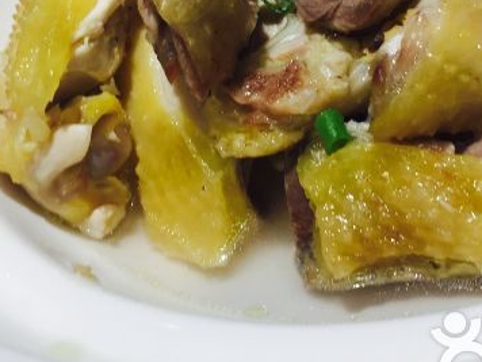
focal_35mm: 57
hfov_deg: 33.6
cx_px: 297
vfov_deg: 25.1
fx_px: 794
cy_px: 59
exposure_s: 1/50
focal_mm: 4.15
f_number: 2.2
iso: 40
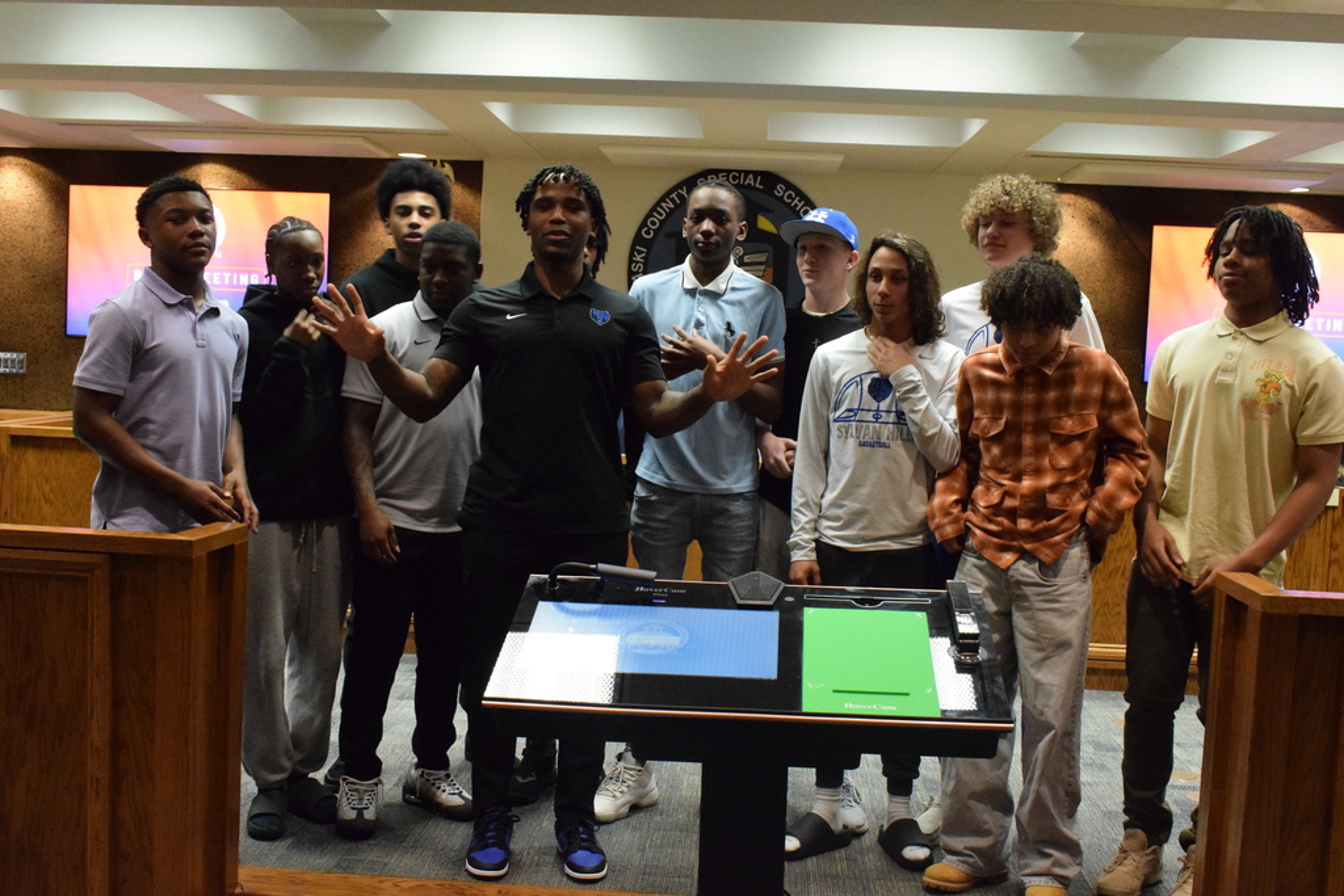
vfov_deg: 34.2
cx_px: 672
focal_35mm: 39
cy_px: 448
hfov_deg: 49.5
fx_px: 1456
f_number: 8
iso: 6400
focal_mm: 26
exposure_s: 1/50
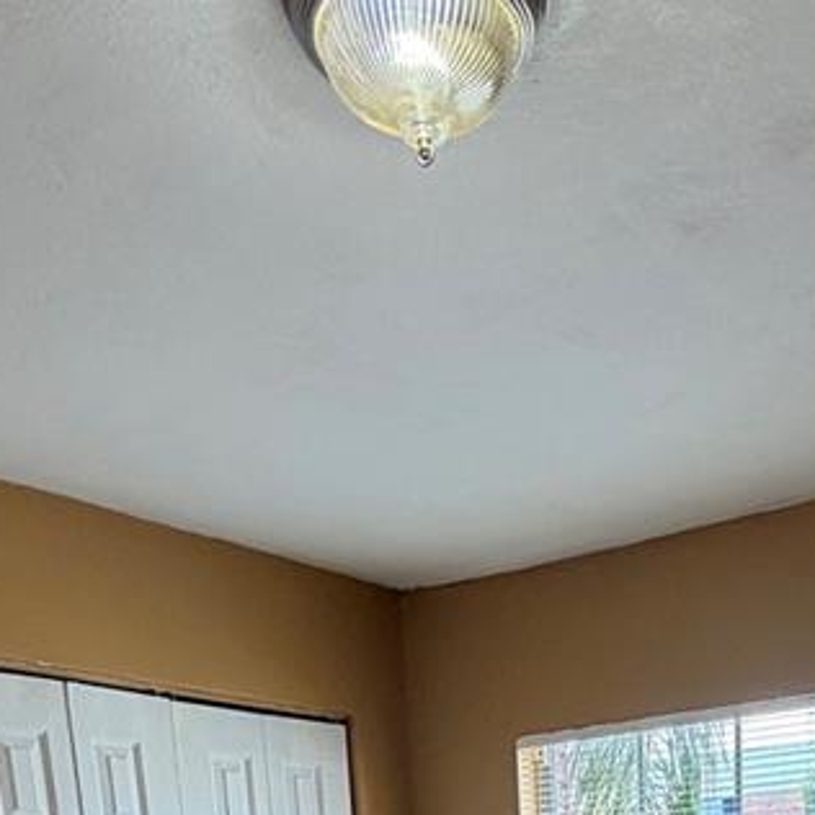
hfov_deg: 35.3
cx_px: 609
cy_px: 1259
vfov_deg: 25.6
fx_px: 1252
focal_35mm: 47
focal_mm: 2.22
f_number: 2.2
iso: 100
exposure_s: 1/120
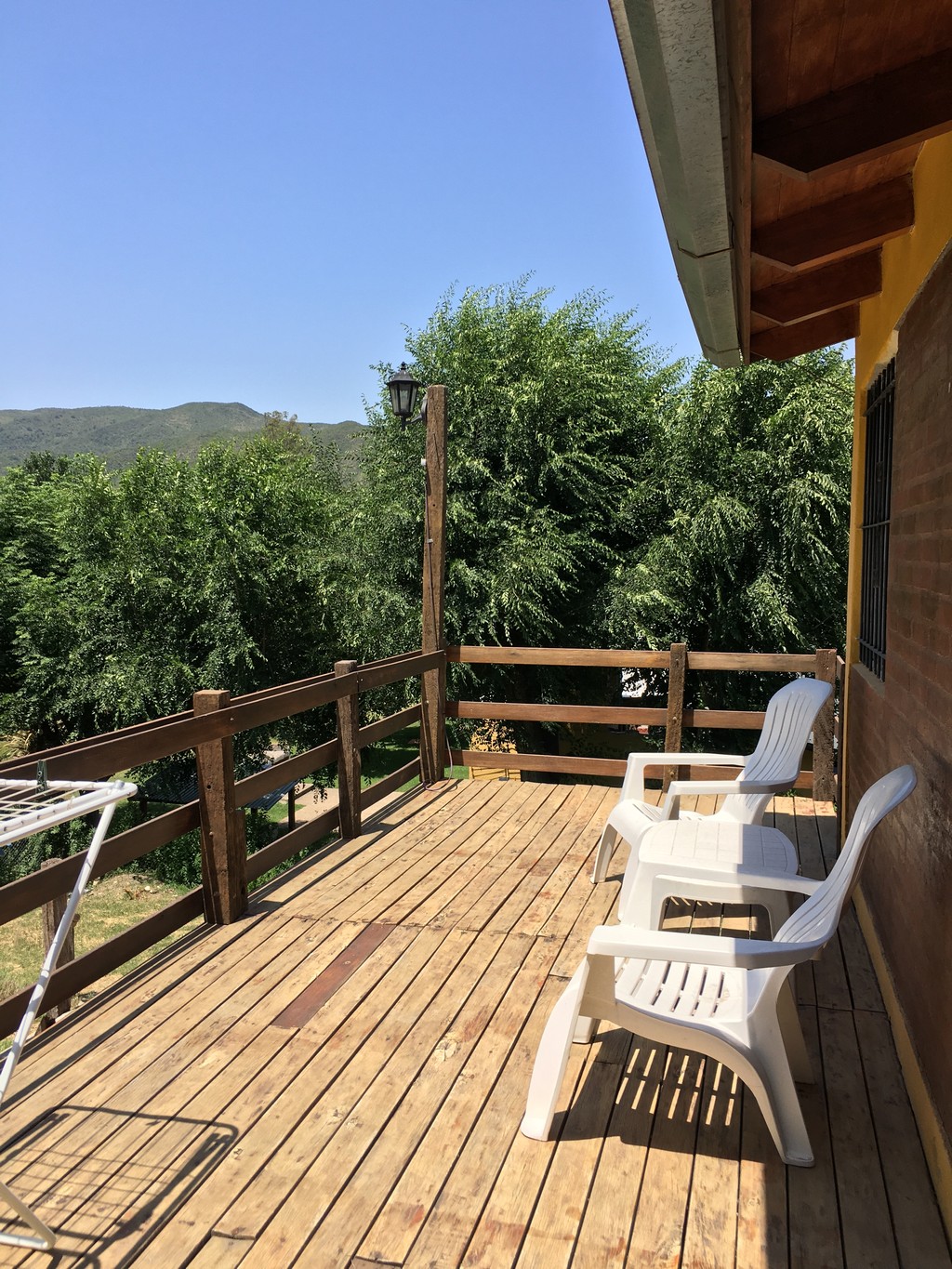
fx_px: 1063
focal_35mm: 29
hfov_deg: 48.2
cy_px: 634
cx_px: 476
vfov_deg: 61.7
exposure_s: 1/1068
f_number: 2.2
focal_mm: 4.15
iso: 25
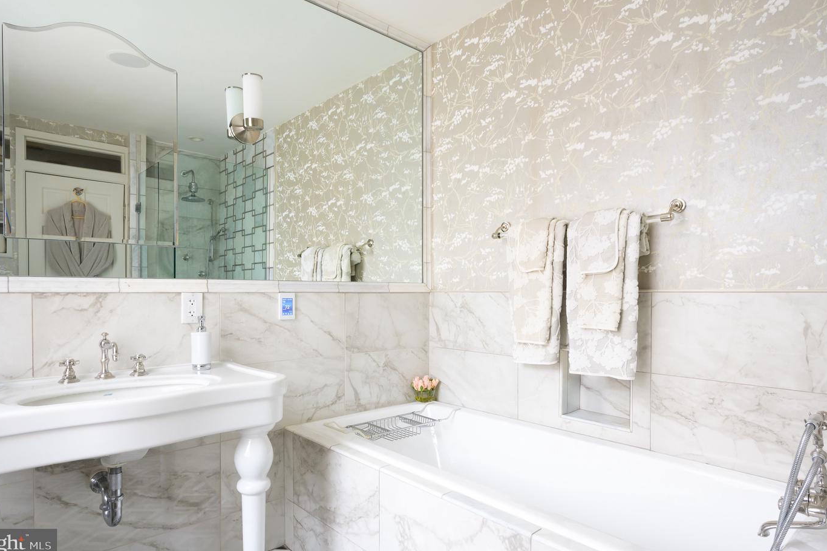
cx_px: 399
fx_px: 471
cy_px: 270
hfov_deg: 82.5
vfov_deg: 60.6
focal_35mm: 21
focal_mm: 19.5
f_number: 13
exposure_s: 1/160
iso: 800
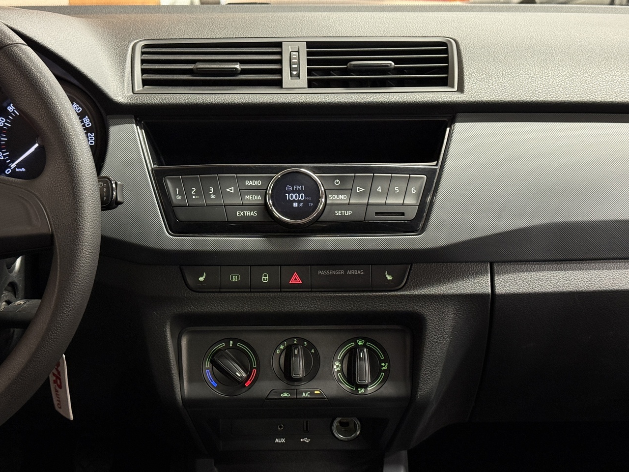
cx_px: 293
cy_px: 253
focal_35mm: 54
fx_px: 981
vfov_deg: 27.0
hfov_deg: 35.5
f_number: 1.78
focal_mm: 6.76
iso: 320
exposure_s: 1/40
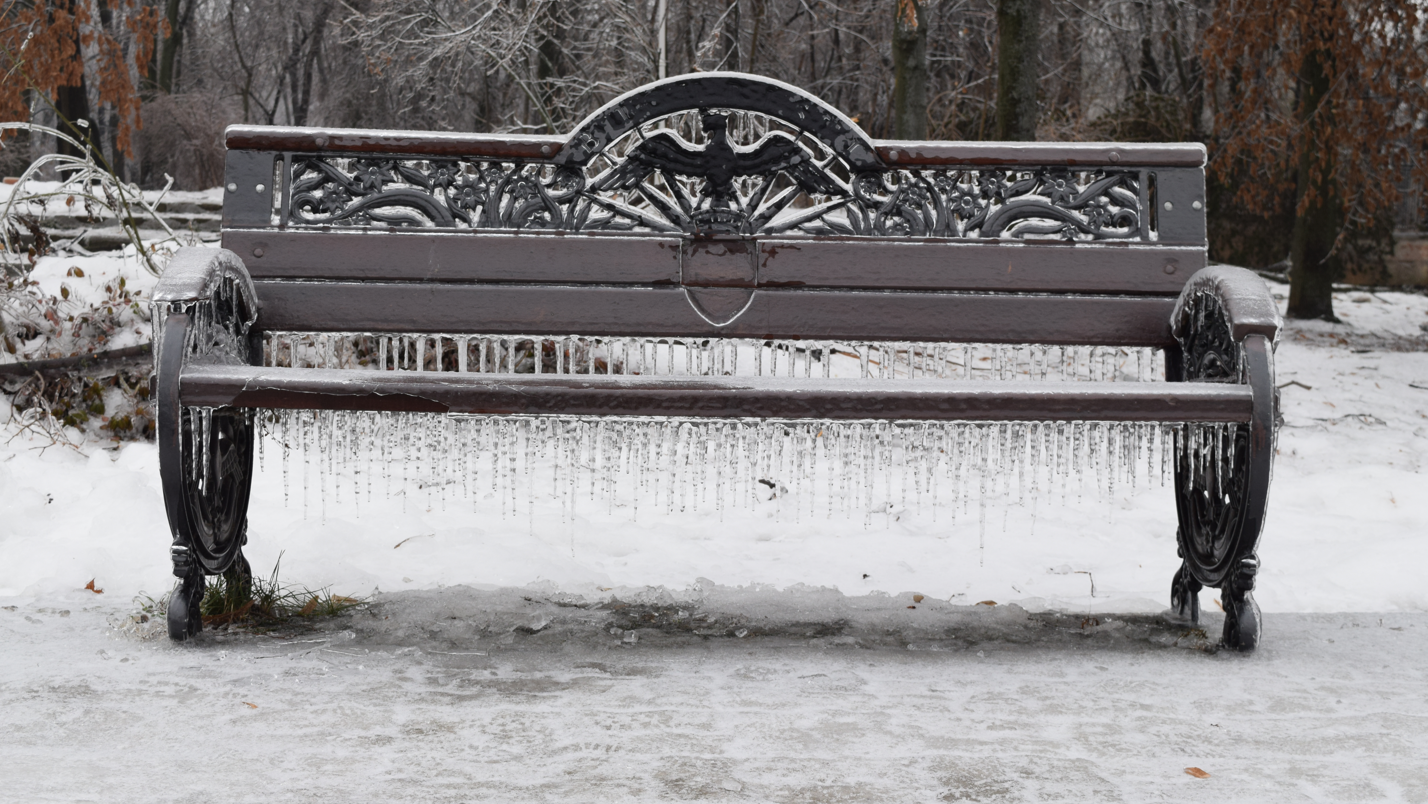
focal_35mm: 50
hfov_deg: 41.7
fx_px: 1876
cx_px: 702
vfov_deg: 24.2
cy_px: 391
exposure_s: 1/250
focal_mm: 31
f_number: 8
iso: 320
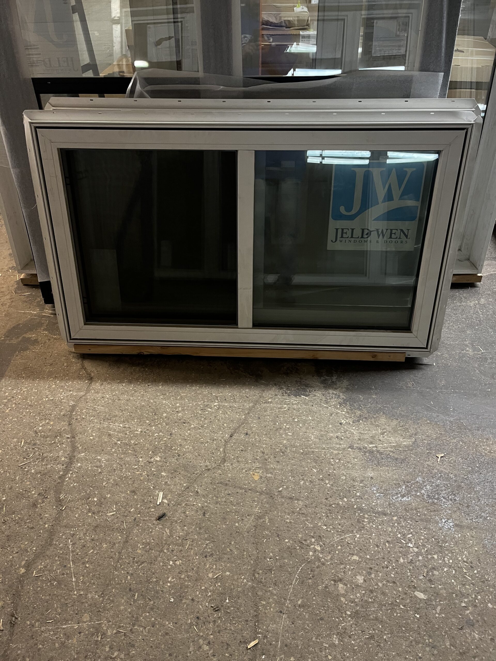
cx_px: 248
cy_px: 330
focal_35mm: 26
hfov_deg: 53.1
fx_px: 497
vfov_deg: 67.3
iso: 200
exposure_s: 1/42
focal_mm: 5.1
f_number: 1.6
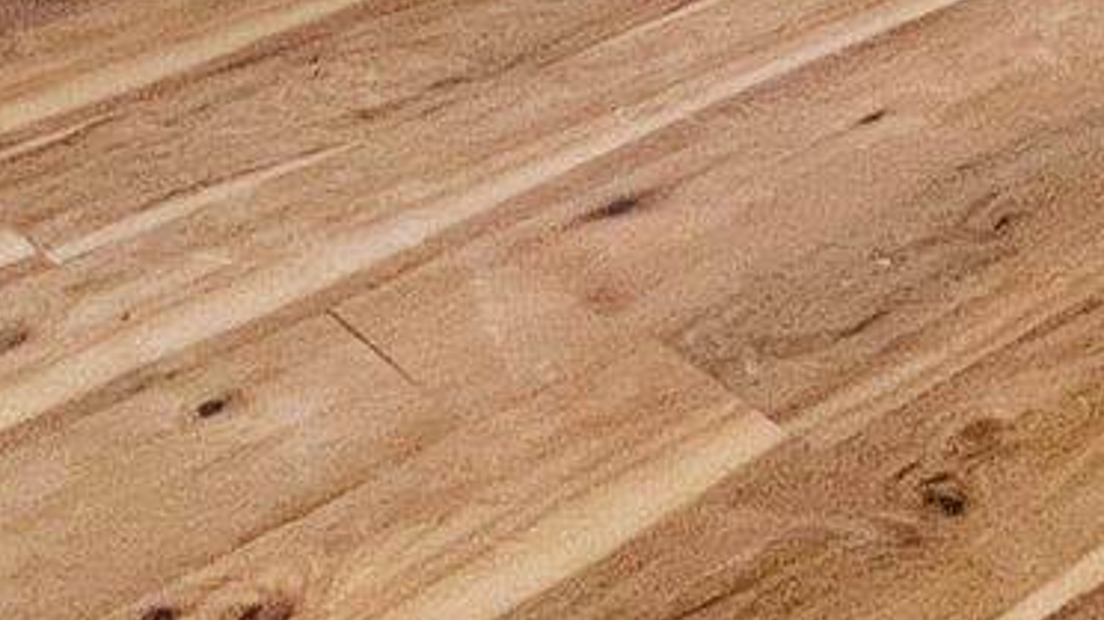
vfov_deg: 11.3
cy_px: -1083
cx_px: 778
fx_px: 2283
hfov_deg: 26.9
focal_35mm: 78
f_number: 1.8
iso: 250
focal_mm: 1.57
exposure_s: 1/60
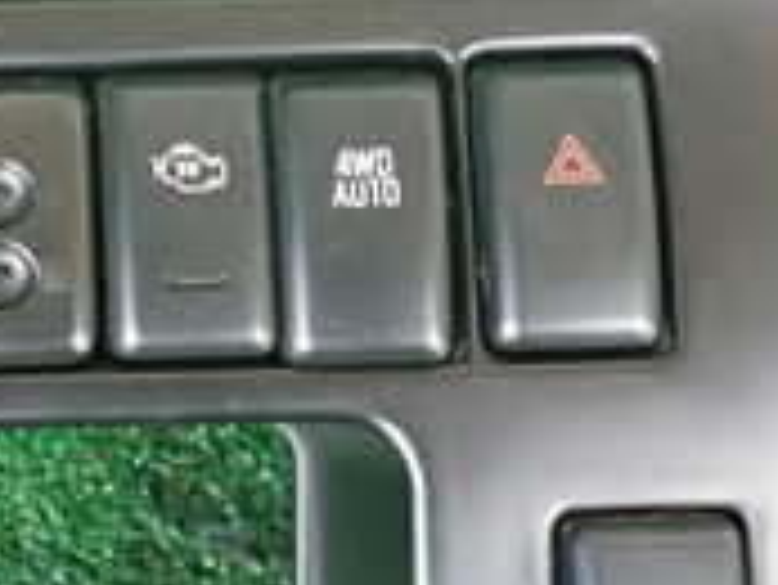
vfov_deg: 14.2
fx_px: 2339
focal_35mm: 104
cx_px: -193
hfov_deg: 17.8
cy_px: 140
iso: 320
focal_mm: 5.4
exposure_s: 1/30
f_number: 2.3
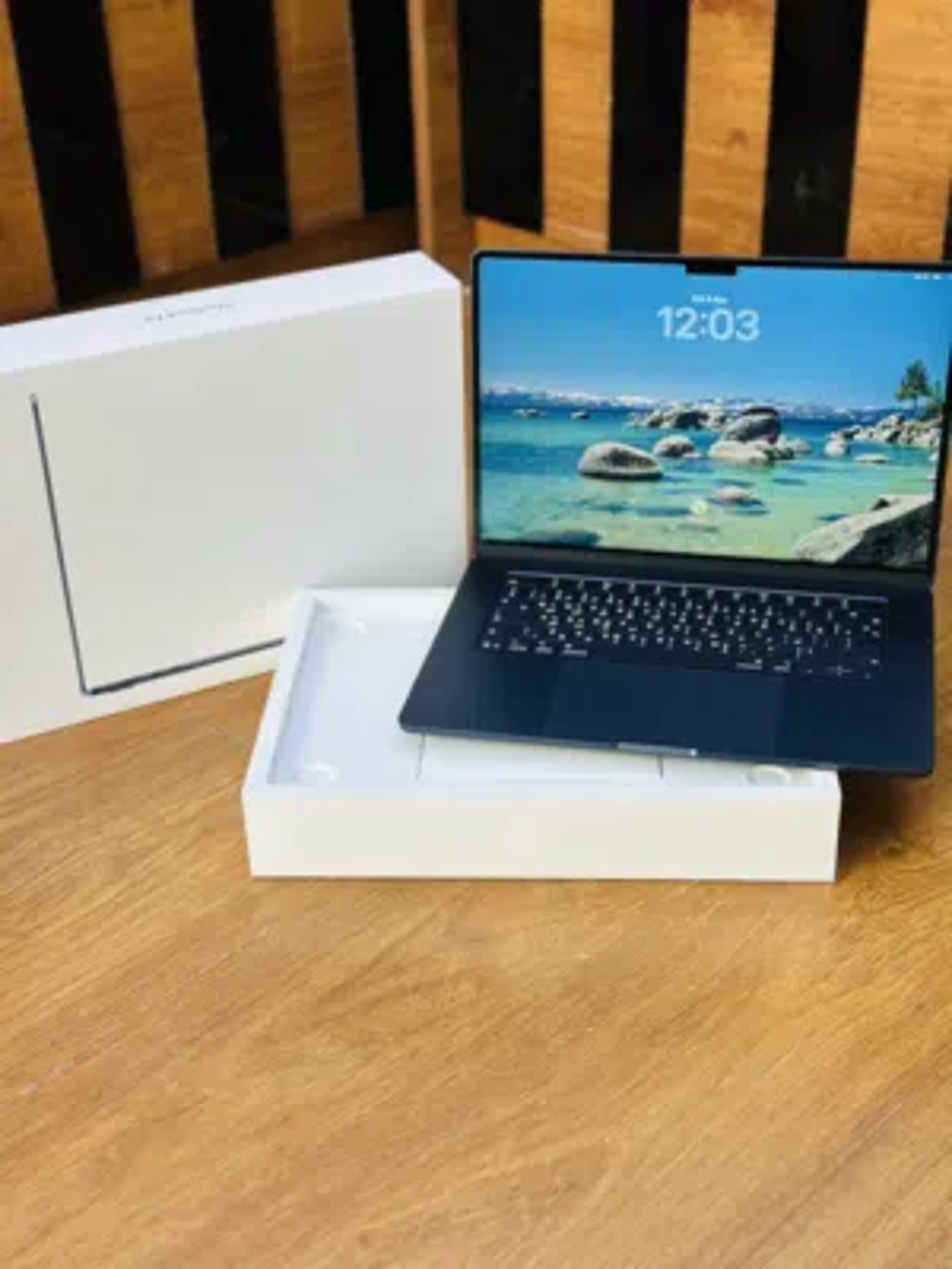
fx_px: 1760
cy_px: 634
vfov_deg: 39.7
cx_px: 476
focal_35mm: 48
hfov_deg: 30.3
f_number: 1.78
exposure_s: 1/237
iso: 80
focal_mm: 6.86
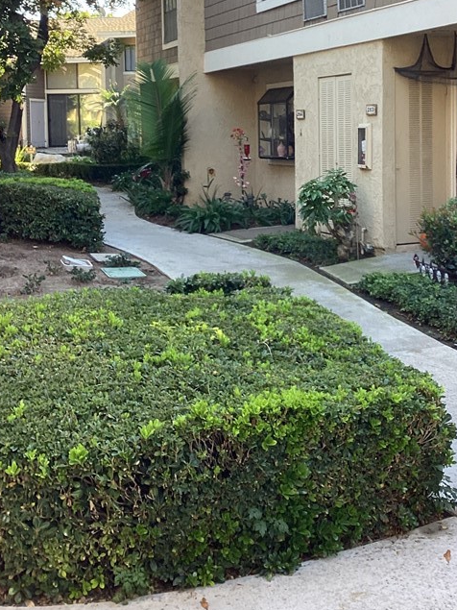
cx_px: 312
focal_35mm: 50
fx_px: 880
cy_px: 177
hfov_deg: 28.9
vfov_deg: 37.5
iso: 50
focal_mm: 3.3
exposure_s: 1/120
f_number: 2.4
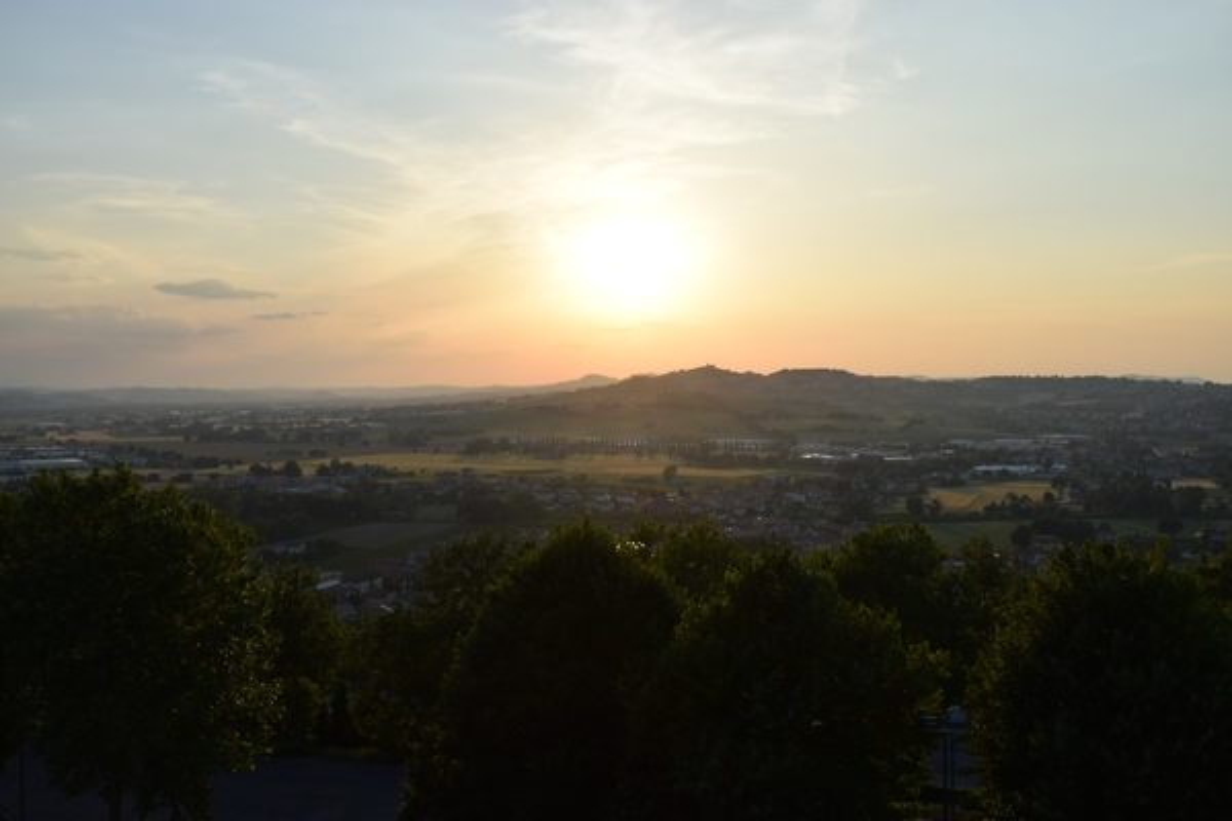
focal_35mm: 36
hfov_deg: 53.1
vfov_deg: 36.9
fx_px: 1232
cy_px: 410
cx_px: 616
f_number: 8
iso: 100
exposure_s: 1/320
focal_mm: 24
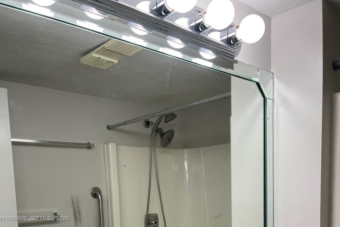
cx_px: 170
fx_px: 331
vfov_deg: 34.9
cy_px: 219
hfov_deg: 54.4
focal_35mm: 35
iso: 32
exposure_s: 1/120
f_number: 1.6
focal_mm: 5.1
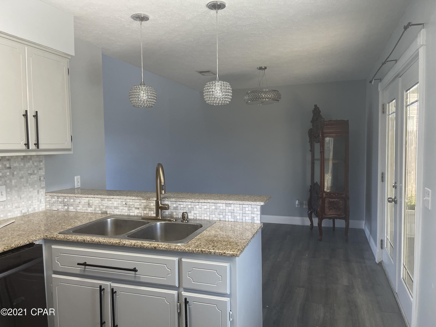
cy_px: 164
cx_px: 218
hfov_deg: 67.3
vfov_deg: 53.1
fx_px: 327
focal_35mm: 26
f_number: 1.6
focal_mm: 5.1
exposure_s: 1/120
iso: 100
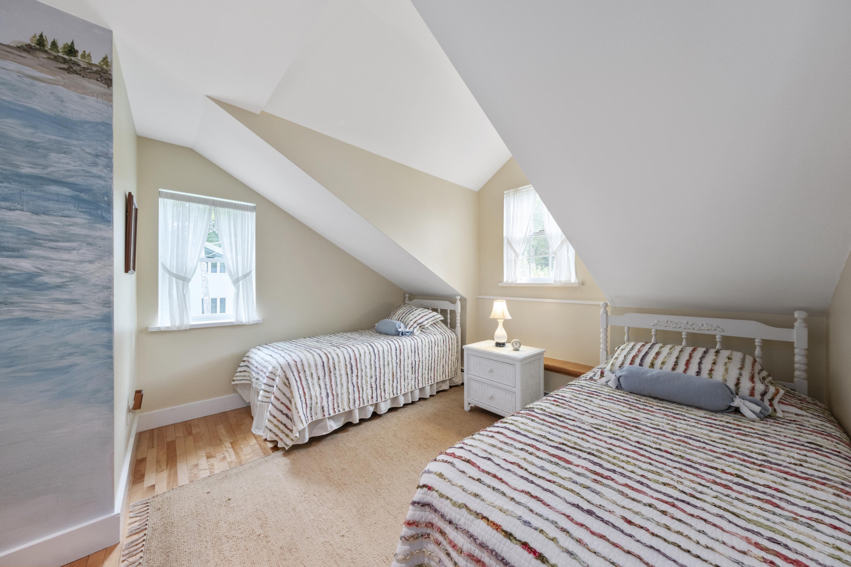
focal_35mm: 12
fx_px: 284
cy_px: 284
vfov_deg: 90.0
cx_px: 426
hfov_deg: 112.6
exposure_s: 1/5
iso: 400
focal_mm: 8.1
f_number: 8
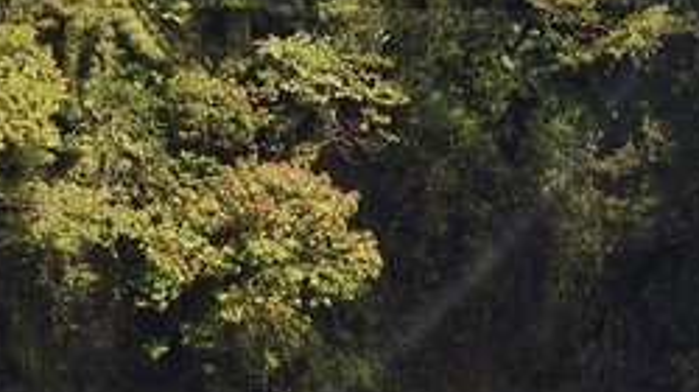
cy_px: -447
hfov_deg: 5.2
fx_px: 7702
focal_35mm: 416
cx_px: -268
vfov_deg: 2.9
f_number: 10
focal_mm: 62
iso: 200
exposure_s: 1/250
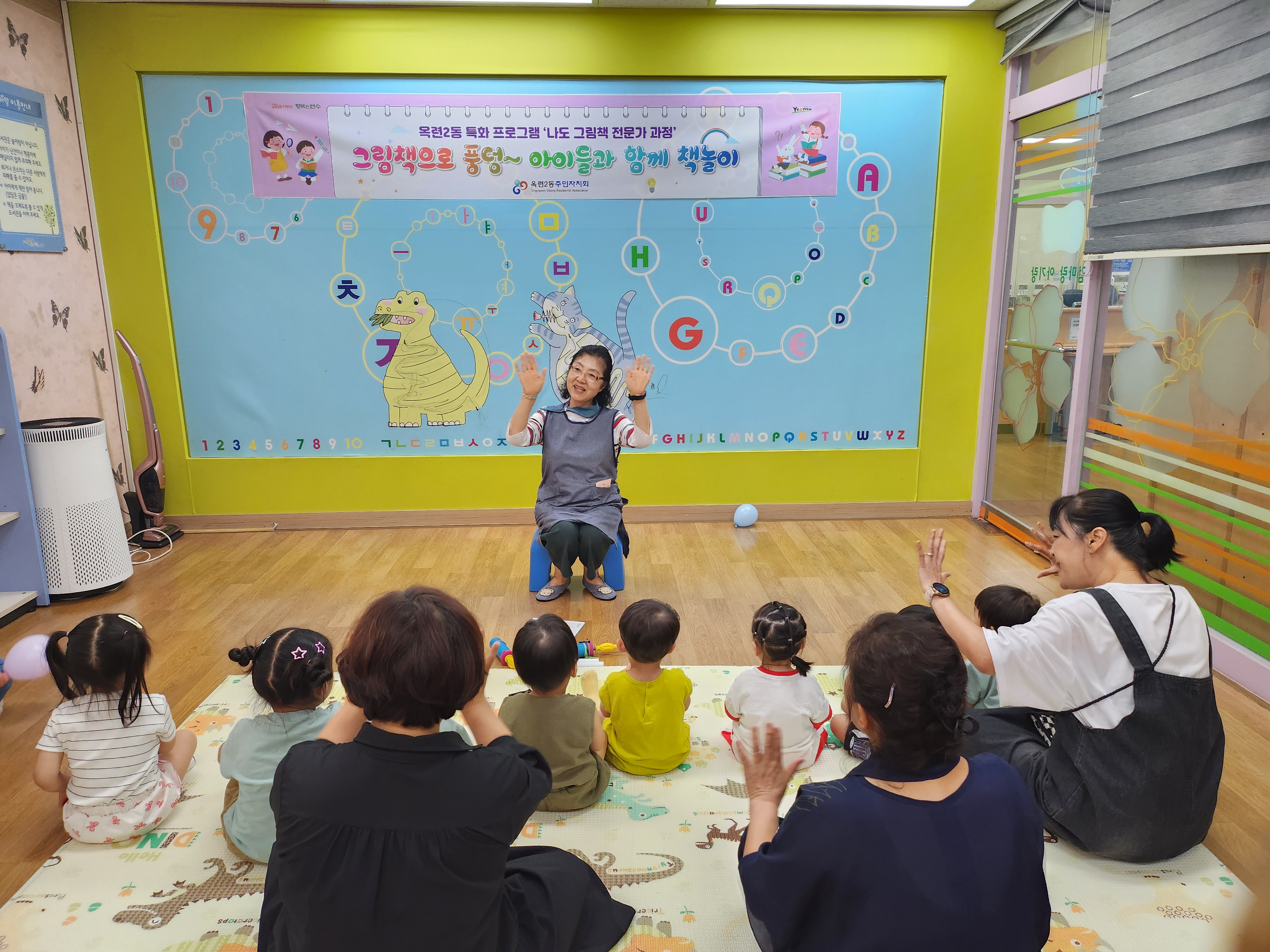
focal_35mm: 24
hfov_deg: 71.6
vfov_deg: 56.8
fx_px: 881
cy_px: 476
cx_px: 635
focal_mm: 5
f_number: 1.8
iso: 125
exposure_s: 1/120
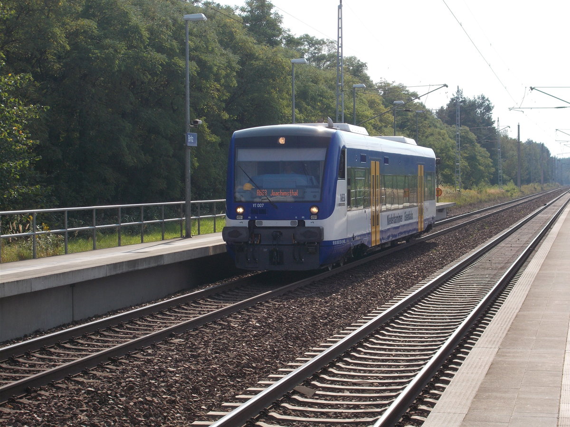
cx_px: 285
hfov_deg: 22.8
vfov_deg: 17.2
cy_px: 214
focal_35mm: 86
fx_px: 1416
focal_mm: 15.4
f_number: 6.3
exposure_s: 1/320
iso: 80
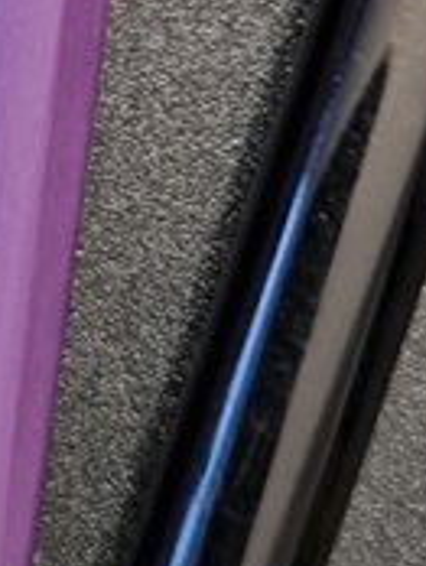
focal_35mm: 132
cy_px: -49
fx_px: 2161
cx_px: -231
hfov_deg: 10.8
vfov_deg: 14.6
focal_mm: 5.4
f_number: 1.8
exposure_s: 1/40
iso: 640
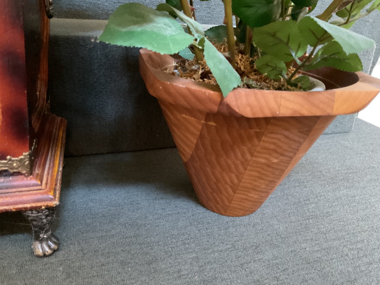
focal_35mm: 29
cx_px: 190
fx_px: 318
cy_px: 142
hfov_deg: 61.7
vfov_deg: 48.2
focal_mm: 3
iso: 500
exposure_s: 1/24
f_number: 1.8
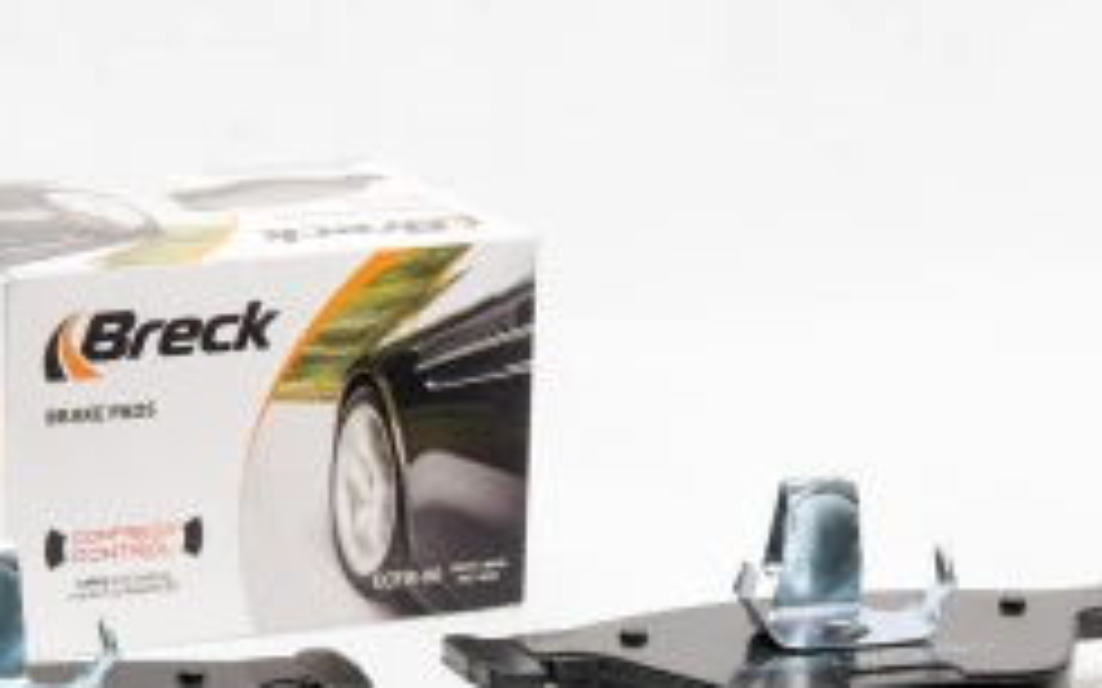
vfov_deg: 5.8
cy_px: 679
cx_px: 688
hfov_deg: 9.3
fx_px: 6756
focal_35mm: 225
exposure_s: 1/200
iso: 100
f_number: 11
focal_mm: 60
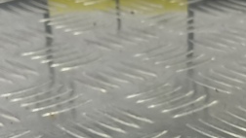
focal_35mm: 102
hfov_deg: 20.8
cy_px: 224
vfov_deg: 11.3
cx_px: 187
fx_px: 666
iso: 130
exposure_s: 1/50
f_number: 1.6
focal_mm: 4.11
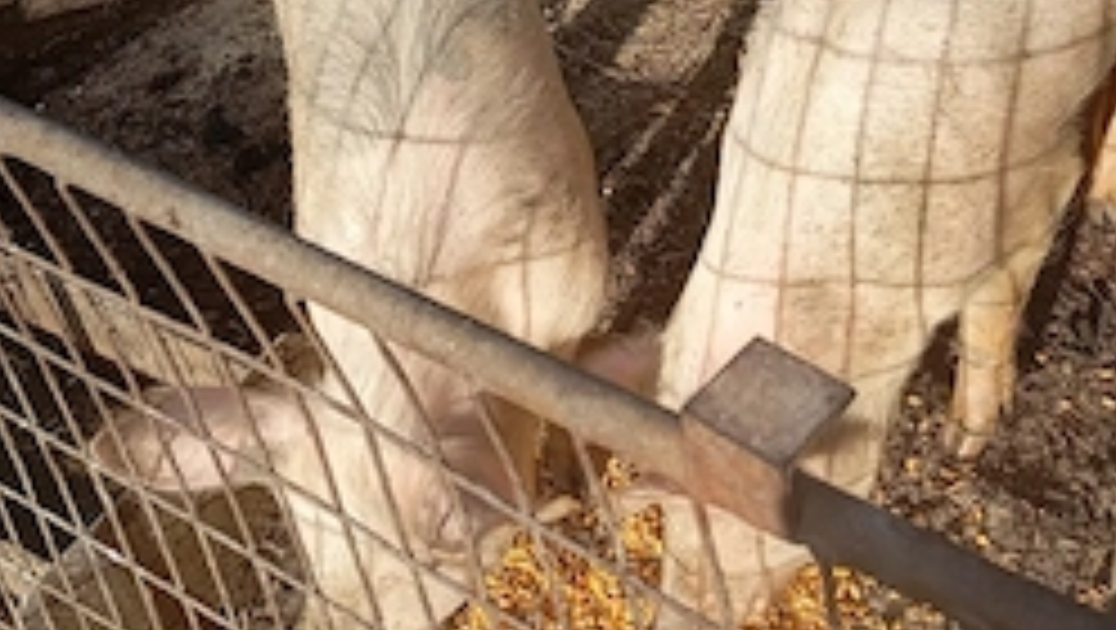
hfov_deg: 41.9
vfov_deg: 24.3
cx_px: 670
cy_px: 166
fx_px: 1451
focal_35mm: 49
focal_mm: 4.27
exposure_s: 1/270
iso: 100
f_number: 1.8
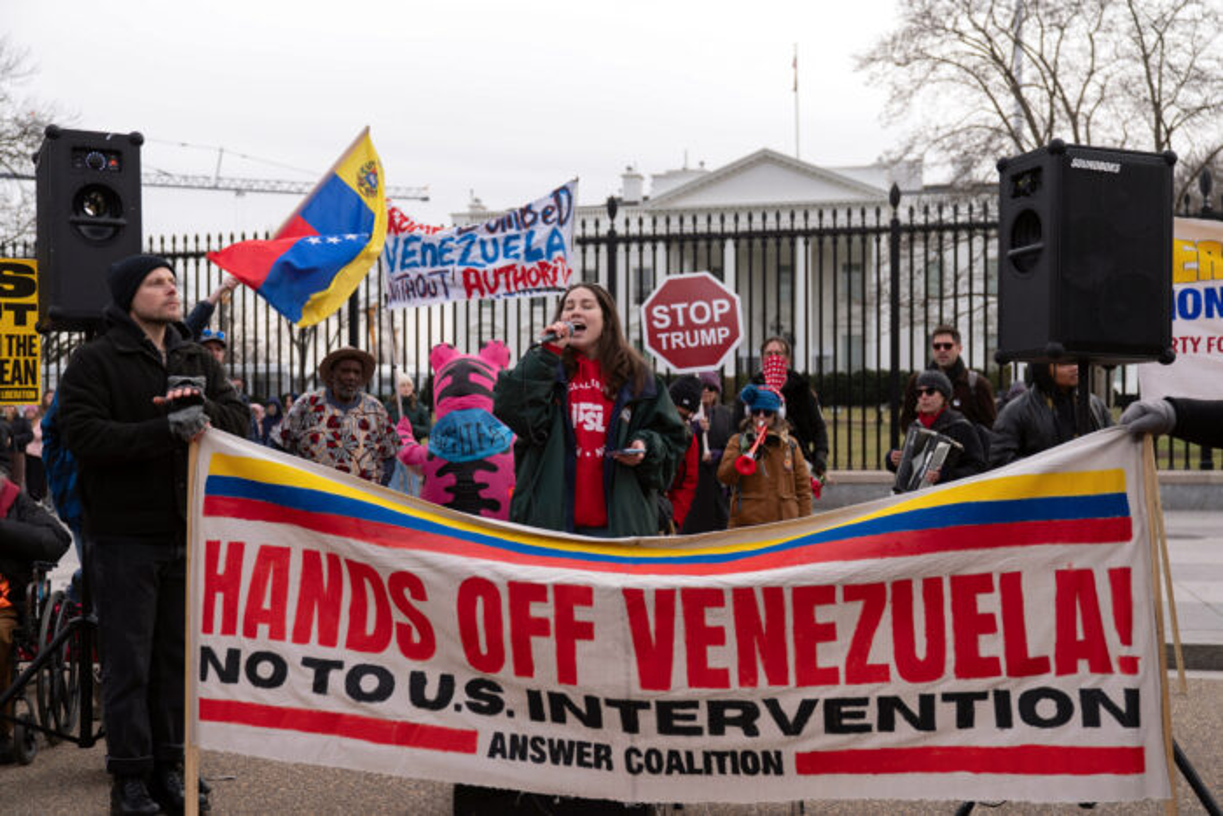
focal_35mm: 40
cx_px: 612
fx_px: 1359
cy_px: 408
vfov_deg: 33.4
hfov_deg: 48.4
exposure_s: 1/250
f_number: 3.5
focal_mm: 40
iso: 100
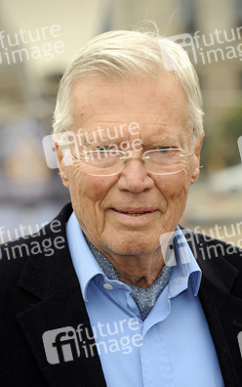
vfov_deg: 14.0
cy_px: 194
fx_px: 1570
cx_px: 121
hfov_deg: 8.8
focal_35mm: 149
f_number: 8
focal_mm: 145
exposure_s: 1/250
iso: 500
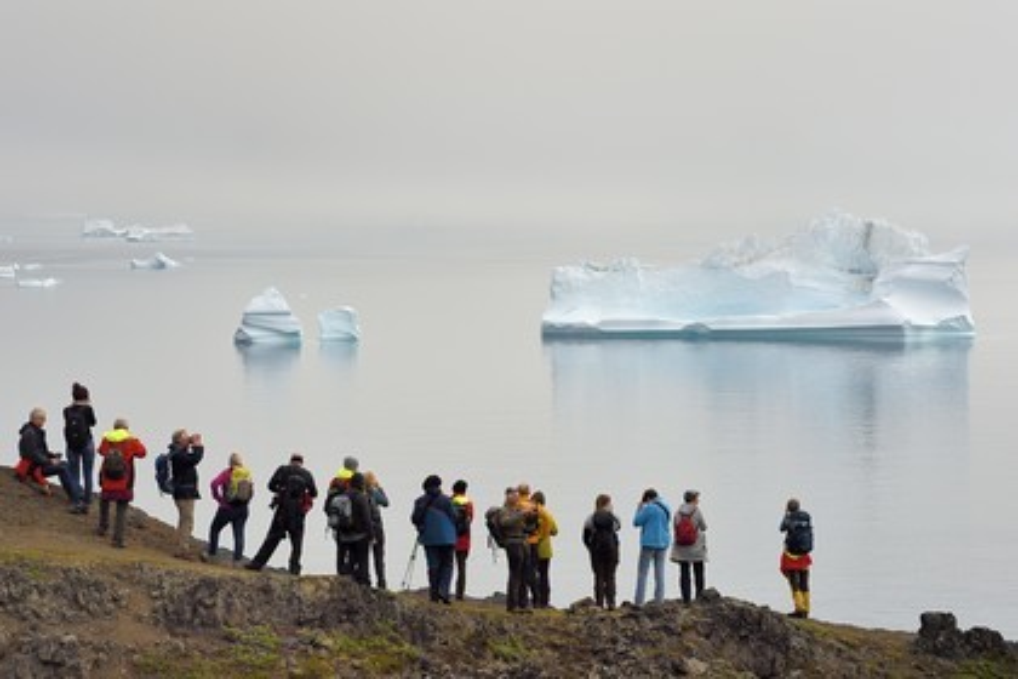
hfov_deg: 12.8
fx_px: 4524
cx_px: 509
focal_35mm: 160
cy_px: 340
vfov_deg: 8.6
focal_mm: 160
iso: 200
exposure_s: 1/320
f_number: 10
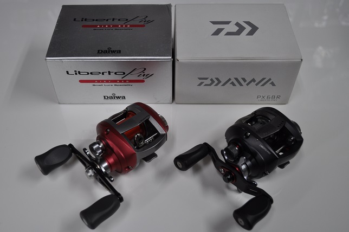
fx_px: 378
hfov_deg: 49.6
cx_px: 174
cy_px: 116
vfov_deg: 34.1
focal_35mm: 39
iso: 400
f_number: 5
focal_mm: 26
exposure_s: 1/100
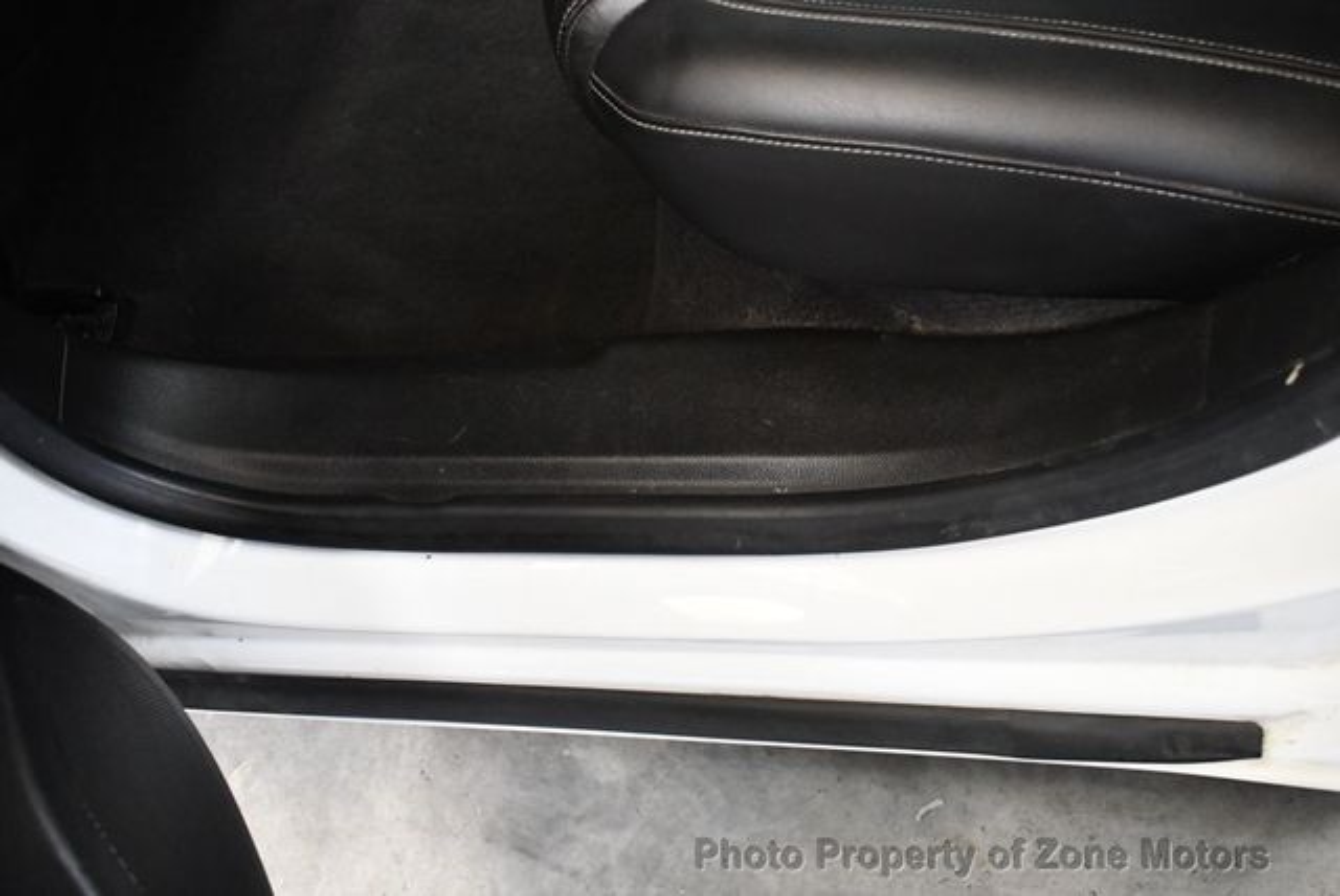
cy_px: 448
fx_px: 1341
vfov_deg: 36.9
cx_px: 670
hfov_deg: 53.1
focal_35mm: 36
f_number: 3.5
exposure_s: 1/80
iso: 3200
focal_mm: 18
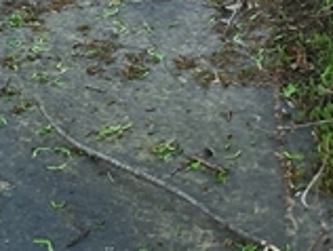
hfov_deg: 13.1
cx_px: 34
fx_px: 1436
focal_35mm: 149
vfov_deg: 8.3
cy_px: -517
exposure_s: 1/180
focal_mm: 6.4
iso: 16
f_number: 1.8
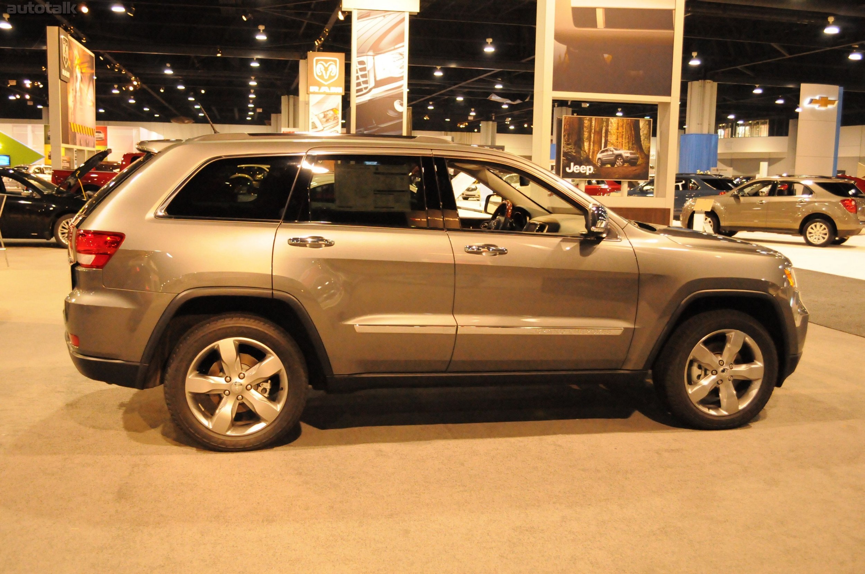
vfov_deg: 36.8
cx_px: 432
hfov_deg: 53.2
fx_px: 864
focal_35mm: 36
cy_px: 287
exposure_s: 1/125
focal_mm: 24
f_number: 4
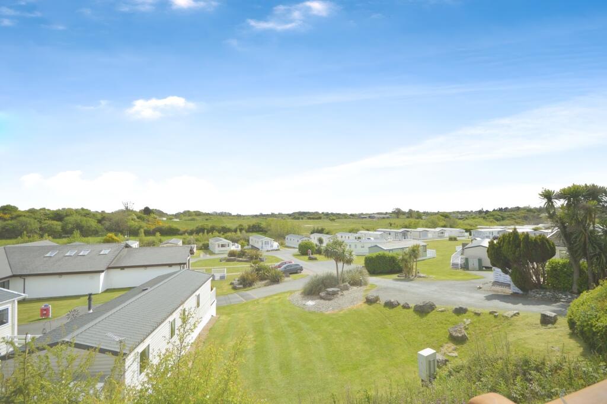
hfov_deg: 100.4
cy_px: 202
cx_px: 304
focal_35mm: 15
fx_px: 253
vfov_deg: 77.2
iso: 100
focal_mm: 10
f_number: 7.1
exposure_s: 1/400
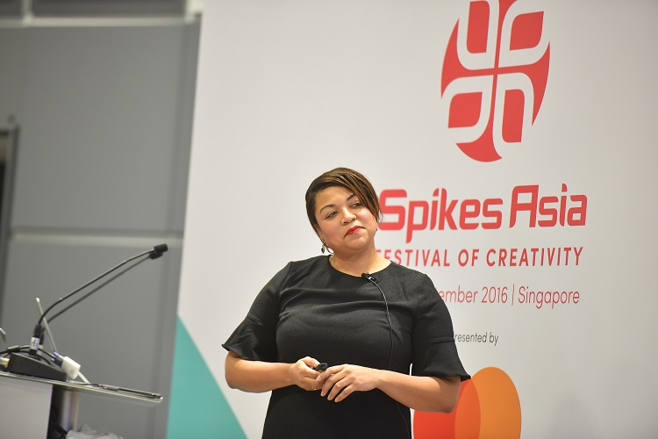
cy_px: 220
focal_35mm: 200
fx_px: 3655
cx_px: 329
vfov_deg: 6.9
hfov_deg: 10.3
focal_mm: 200
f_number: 2.8
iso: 2500
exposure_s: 1/125
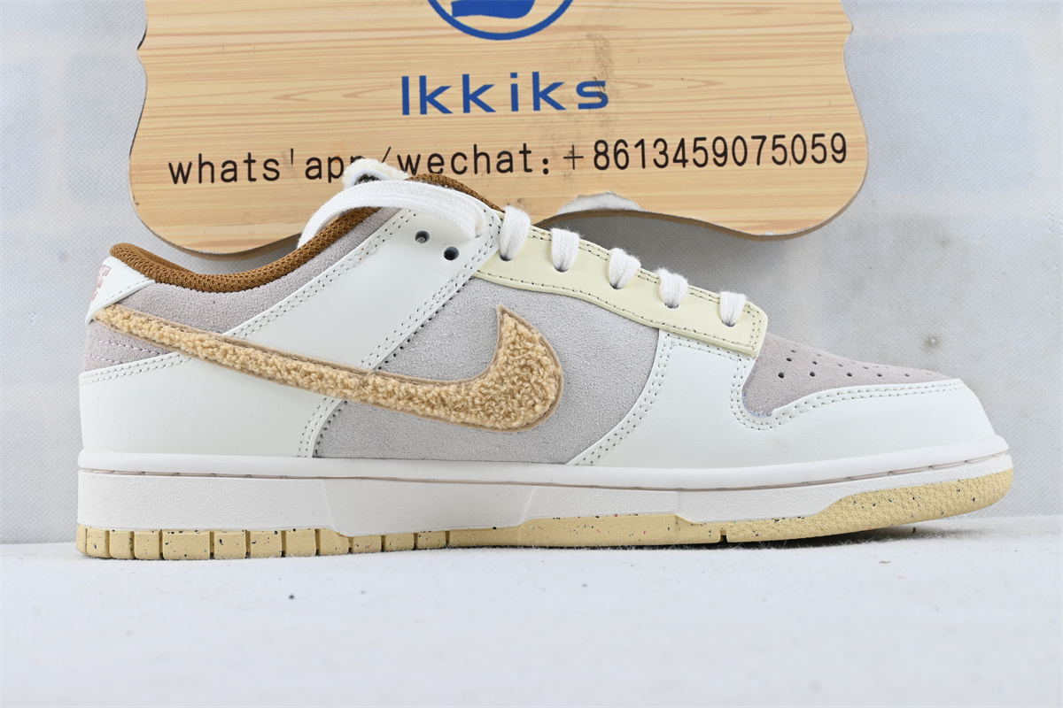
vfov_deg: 25.8
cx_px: 532
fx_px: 1550
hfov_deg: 37.9
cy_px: 354
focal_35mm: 52
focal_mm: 35
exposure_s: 1/13
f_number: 10
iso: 100
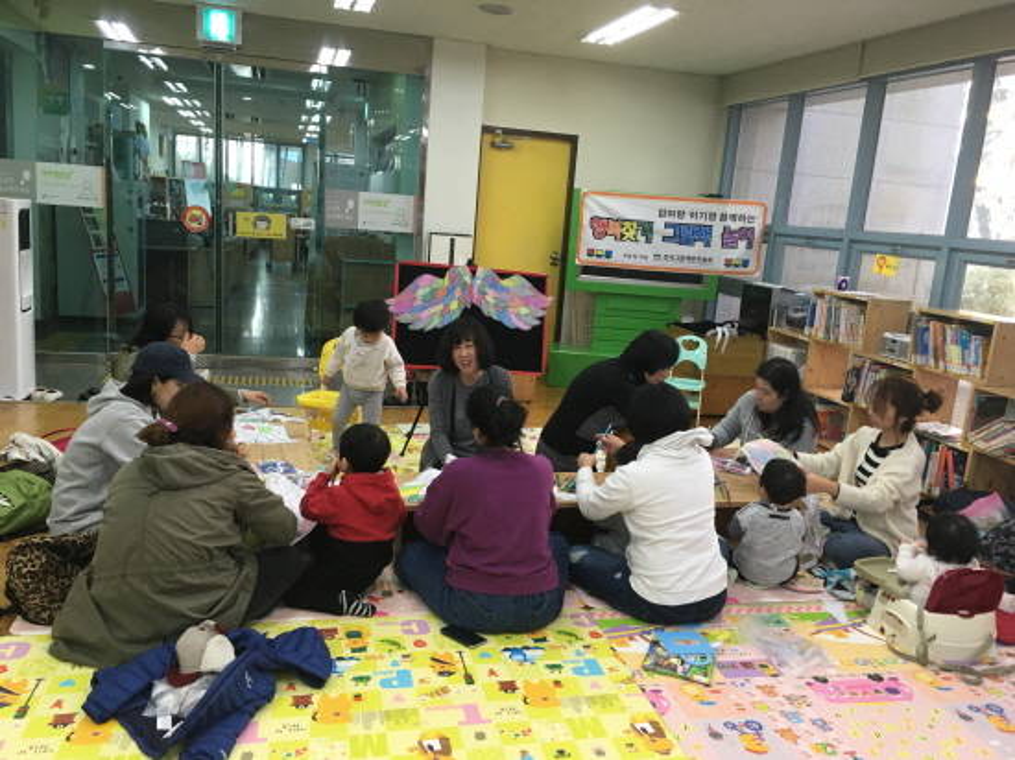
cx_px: 508
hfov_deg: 61.7
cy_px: 380
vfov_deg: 48.2
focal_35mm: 29
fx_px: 850
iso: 40
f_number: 2.2
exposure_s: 1/30
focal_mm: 4.15
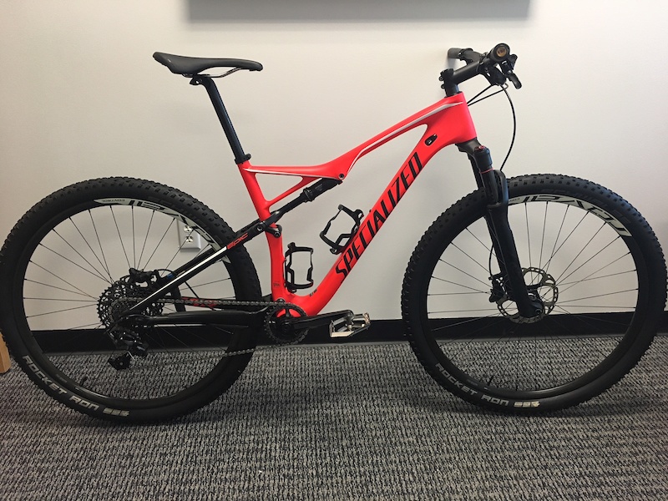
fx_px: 560
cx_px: 334
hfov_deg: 61.7
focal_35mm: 29
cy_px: 250
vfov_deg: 48.2
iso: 125
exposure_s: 1/30
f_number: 2.2
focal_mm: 4.15
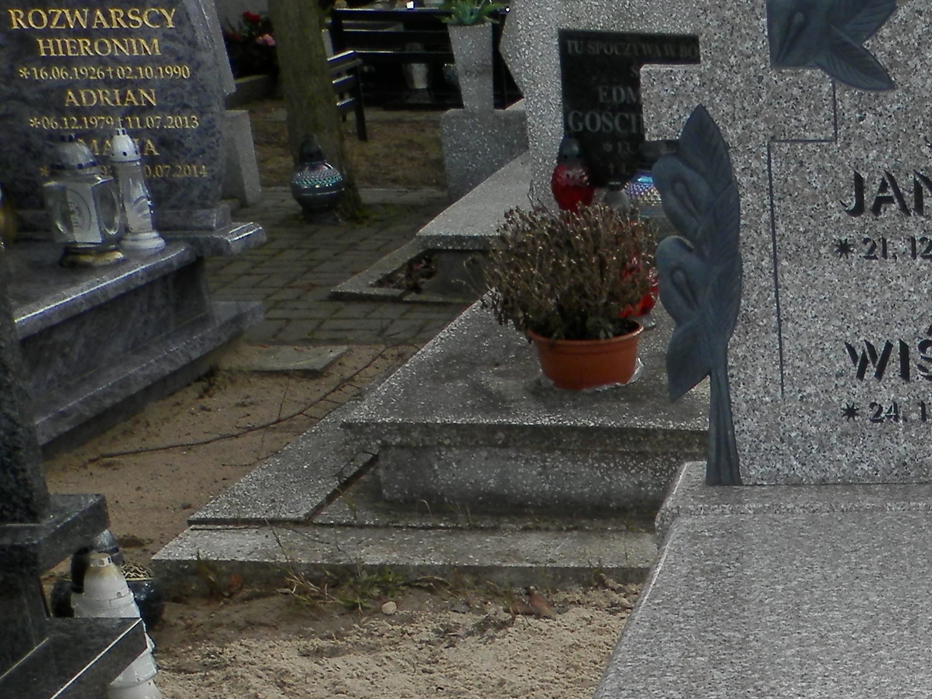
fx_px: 2046
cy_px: 863
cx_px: 1048
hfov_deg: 23.9
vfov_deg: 18.3
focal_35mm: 76
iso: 80
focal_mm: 4.5
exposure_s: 1/250
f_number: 3.1
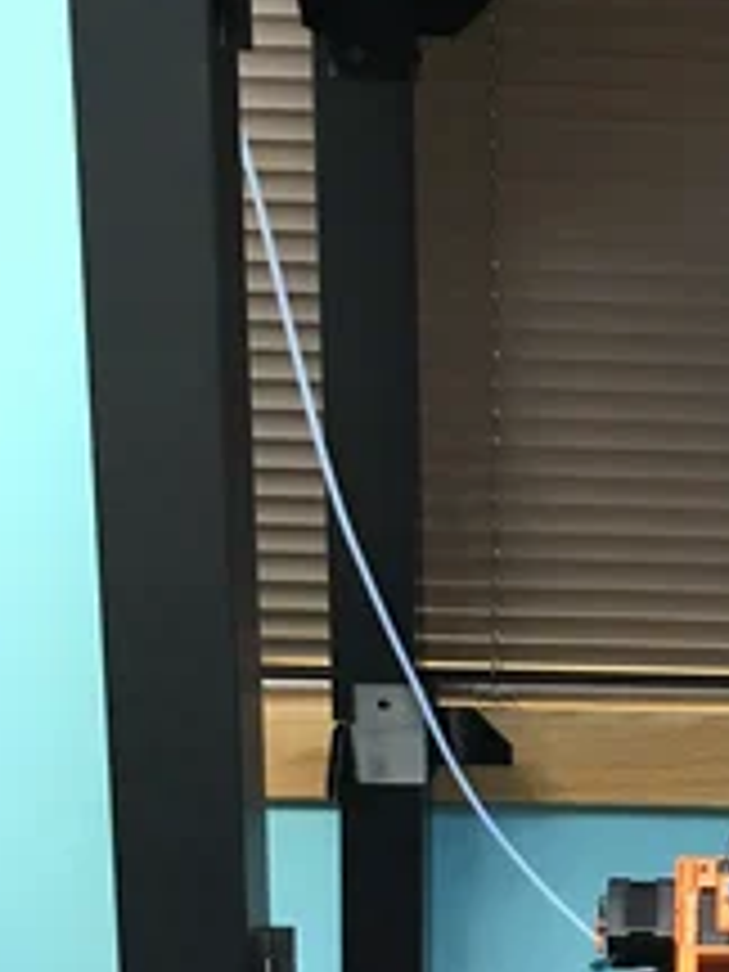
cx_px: 803
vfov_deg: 23.8
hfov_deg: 17.6
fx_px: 2274
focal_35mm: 81
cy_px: 767
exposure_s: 1/15
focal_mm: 3.99
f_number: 1.8
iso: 80
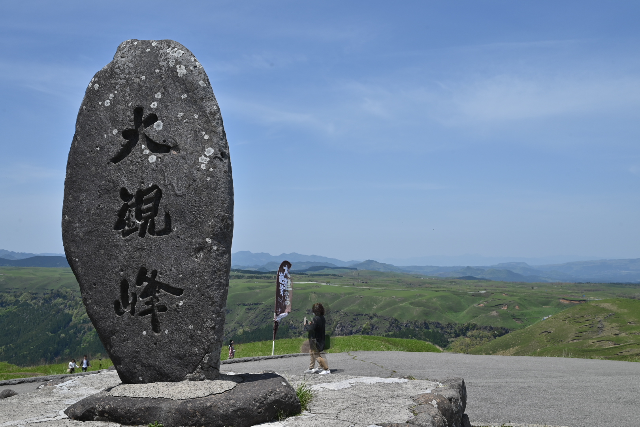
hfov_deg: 48.5
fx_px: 711
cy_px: 214
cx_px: 320
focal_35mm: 40
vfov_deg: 33.4
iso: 320
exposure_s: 1/500
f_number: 11
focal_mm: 40
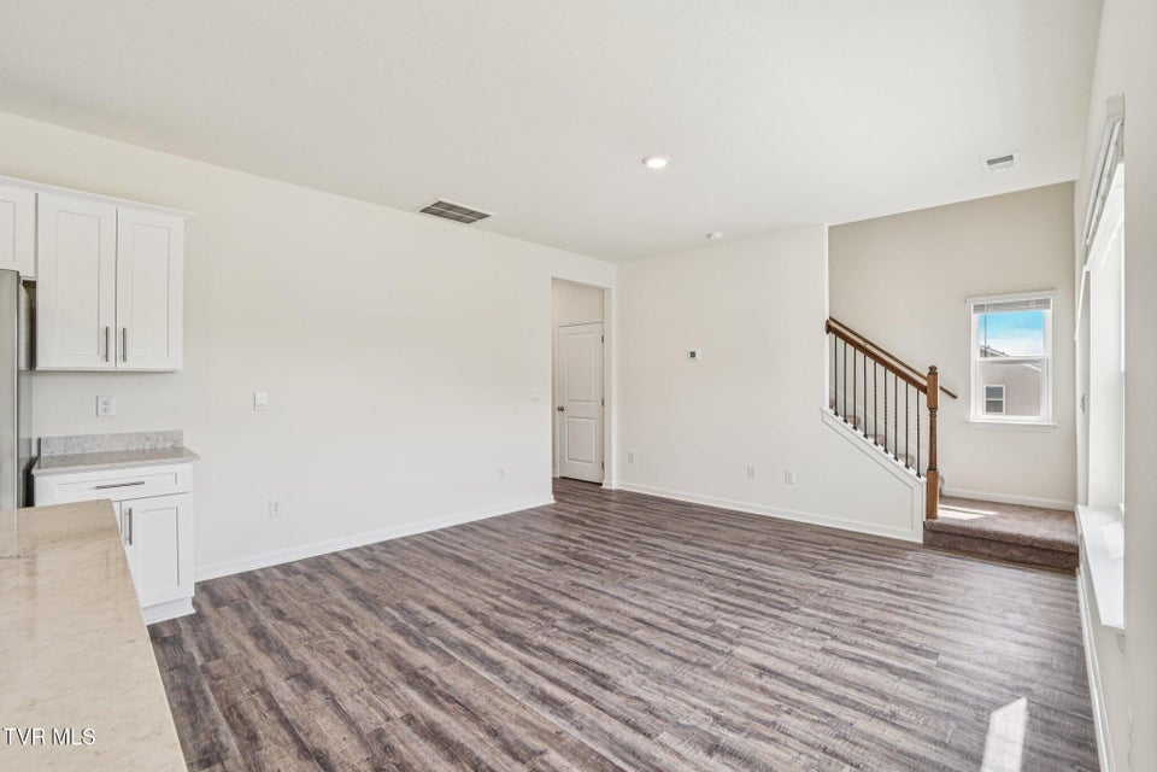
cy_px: 386
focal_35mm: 15
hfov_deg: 100.4
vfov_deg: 77.3
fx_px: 482
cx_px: 578
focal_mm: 15
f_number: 11
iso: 100
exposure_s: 1/25
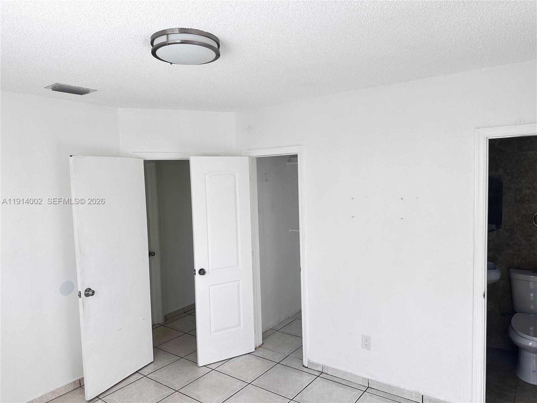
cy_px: 202
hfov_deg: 71.6
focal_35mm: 24
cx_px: 268
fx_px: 372
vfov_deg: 56.8
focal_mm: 6.86
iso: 64
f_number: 1.78
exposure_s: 1/141
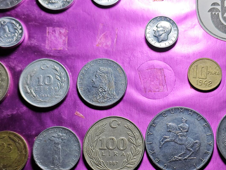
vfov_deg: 22.5
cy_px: 108
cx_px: 136
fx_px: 425
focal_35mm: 65
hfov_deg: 29.7
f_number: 1.6
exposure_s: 1/100
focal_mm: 5.84
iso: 64
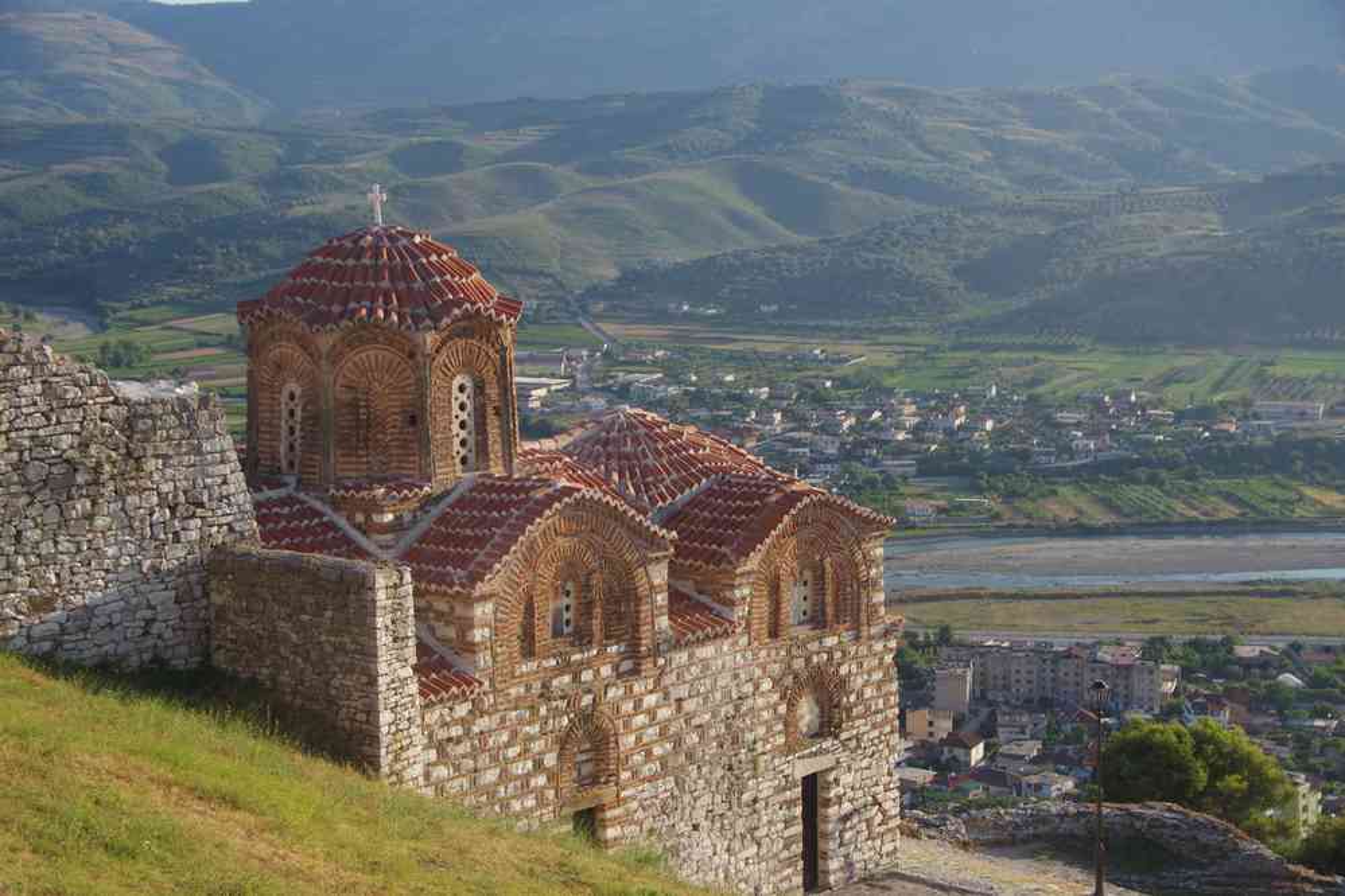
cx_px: 672
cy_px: 448
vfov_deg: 21.2
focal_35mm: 64
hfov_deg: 31.4
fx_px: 2391
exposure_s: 1/80
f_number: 9
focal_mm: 42.5
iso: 200
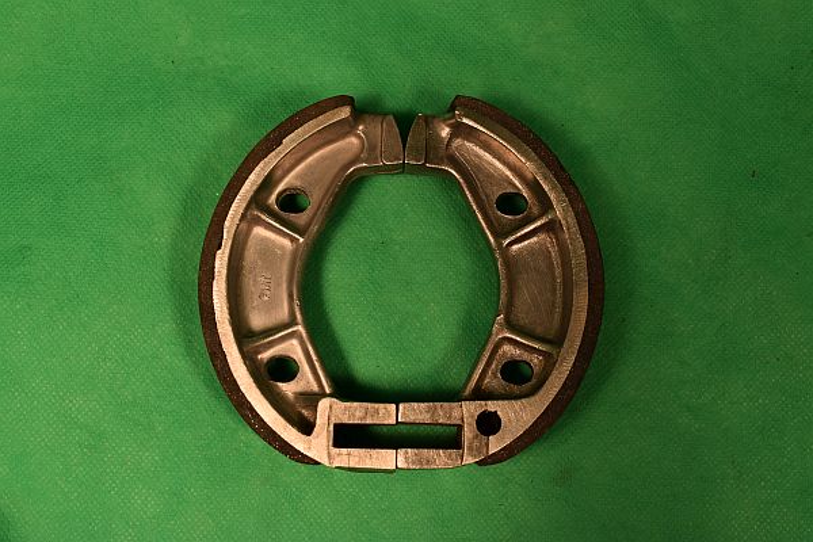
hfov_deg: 43.6
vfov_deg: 29.9
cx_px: 406
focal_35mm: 45
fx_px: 1016
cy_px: 271
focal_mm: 30
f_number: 8
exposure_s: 1/250
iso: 250
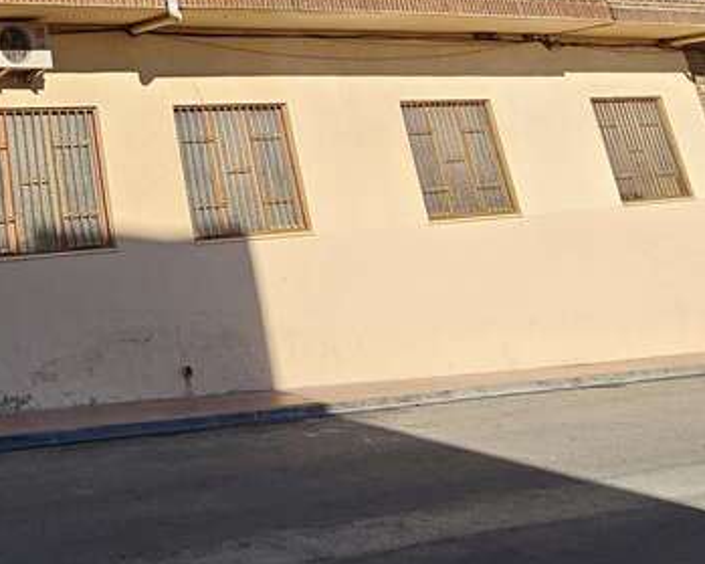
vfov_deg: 24.9
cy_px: -224
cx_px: -122
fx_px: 1043
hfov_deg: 31.7
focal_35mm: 50
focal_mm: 2.16
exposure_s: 1/862
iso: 50
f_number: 2.2
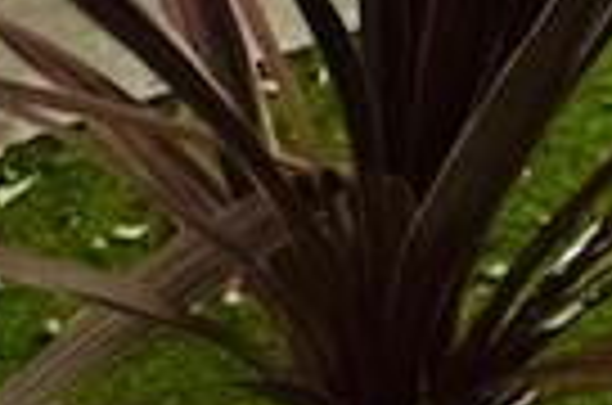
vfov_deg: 9.2
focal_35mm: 110
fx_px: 1866
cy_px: -904
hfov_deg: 11.5
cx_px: 1804
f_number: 2.2
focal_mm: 2.22
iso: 50
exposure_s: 1/4000
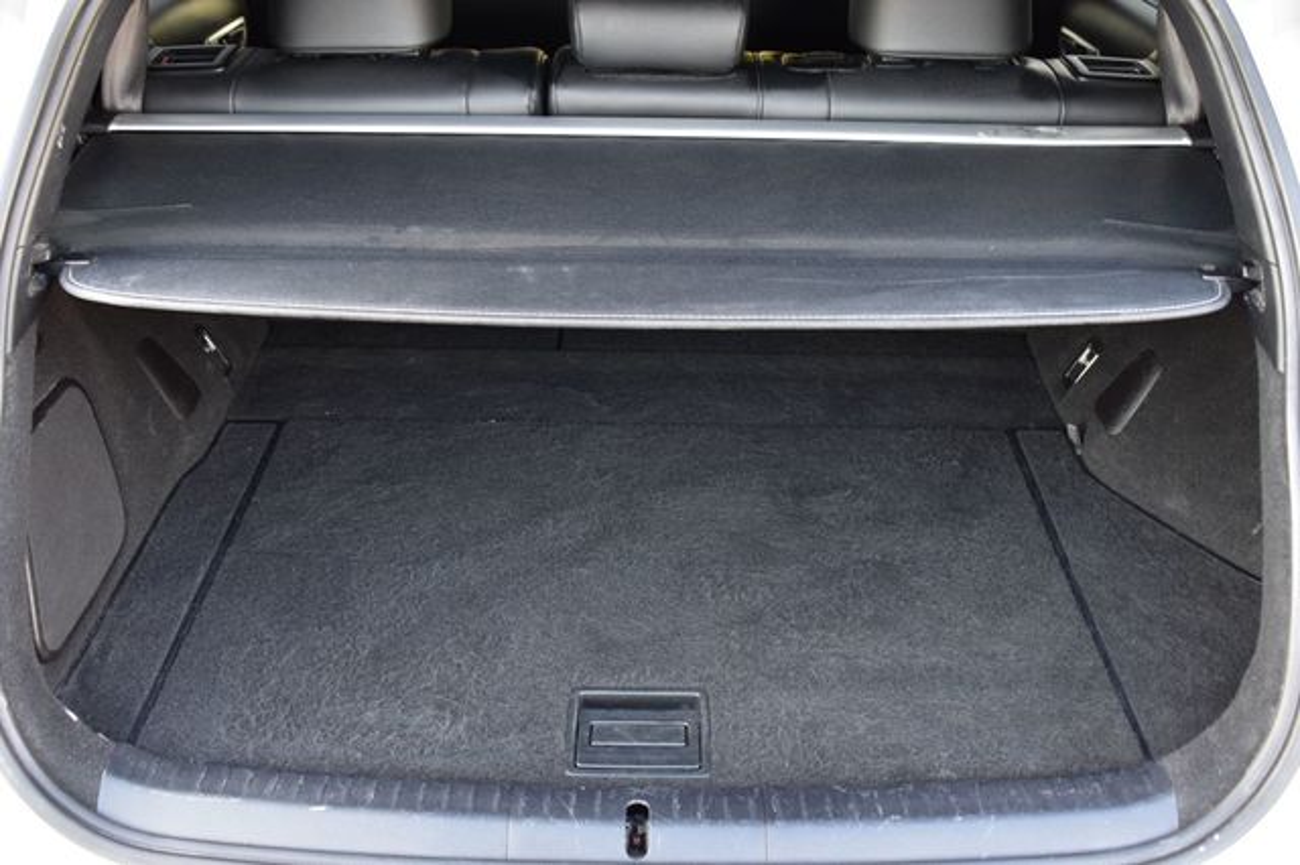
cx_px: 650
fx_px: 1299
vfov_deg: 36.8
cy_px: 432
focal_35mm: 36
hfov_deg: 53.2
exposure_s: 1/15
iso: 400
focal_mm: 24
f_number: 6.3
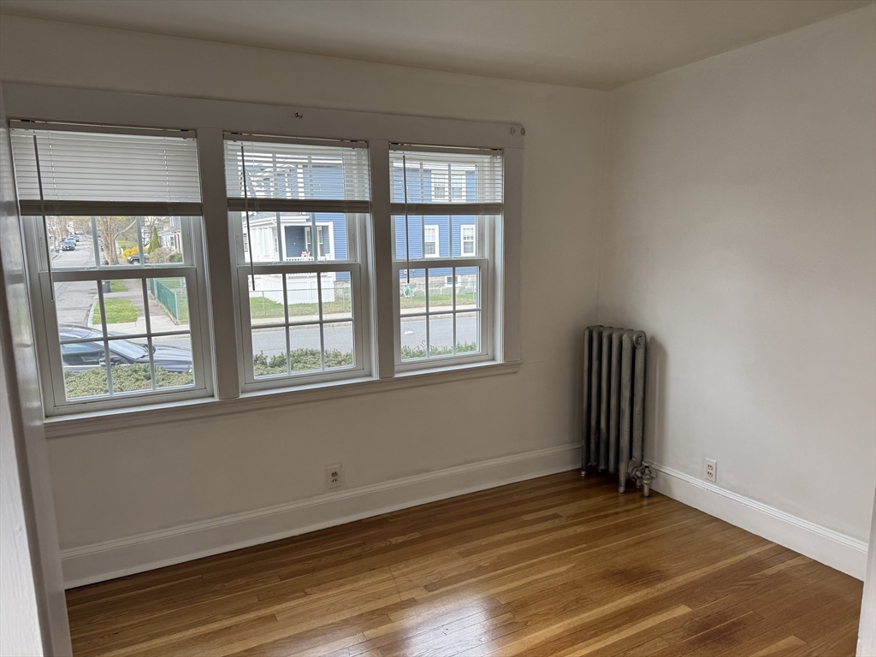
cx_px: 438
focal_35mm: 24
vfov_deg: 56.8
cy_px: 328
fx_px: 607
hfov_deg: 71.6
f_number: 1.78
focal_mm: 6.76
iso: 64
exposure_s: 1/153
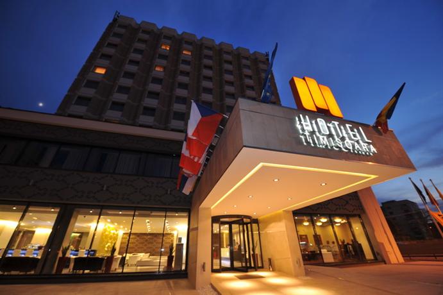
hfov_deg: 104.3
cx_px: 222
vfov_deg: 81.2
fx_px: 172
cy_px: 148
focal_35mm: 14
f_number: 4.5
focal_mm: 14
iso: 200
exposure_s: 1/3
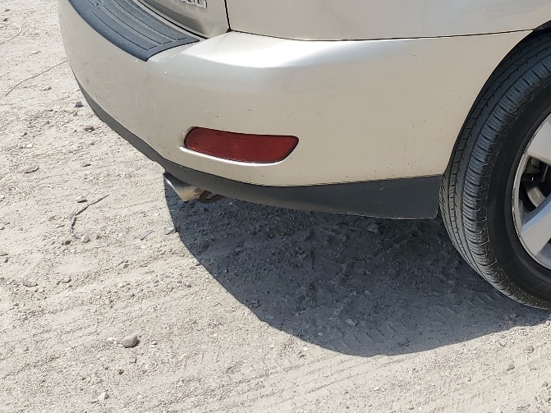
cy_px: -49
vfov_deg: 22.2
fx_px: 987
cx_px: 645
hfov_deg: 27.7
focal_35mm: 62
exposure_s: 1/5000
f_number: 1.5
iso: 50
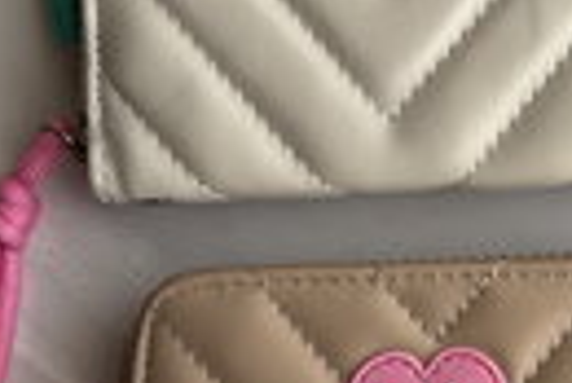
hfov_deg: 17.2
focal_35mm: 111
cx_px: 757
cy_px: 284
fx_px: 1766
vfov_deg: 12.3
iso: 100
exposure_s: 1/121
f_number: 1.6
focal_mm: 5.96
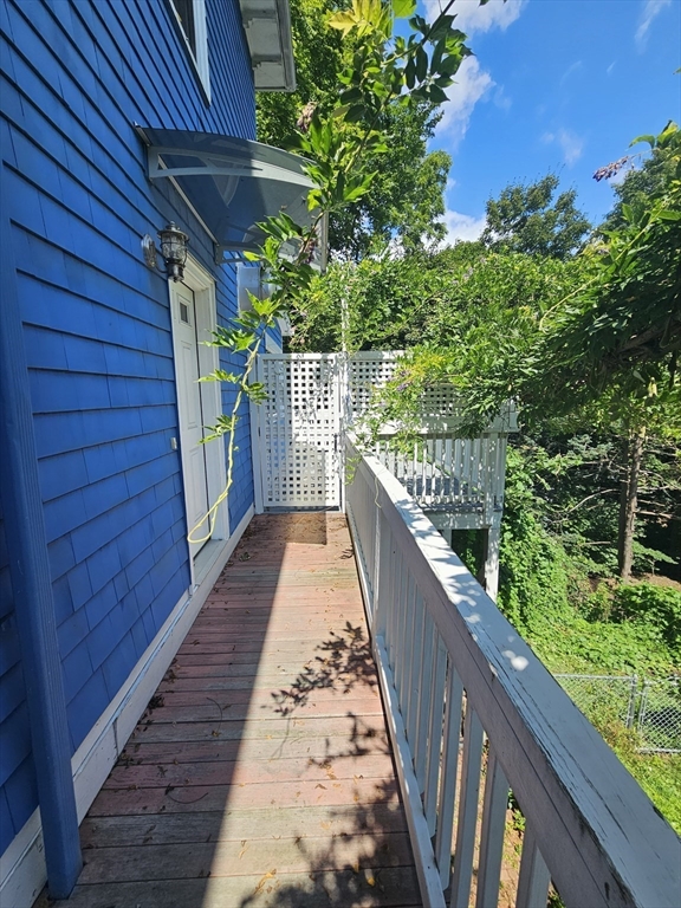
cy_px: 454
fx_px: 341
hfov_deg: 89.9
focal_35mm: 13
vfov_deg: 106.2
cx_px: 340
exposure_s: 1/880
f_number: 2.2
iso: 50
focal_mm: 2.2
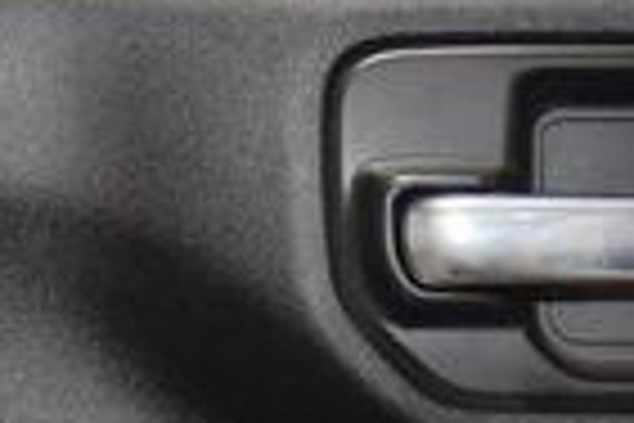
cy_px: 911
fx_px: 2870
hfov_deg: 12.6
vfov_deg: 8.0
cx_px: 423
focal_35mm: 163
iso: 1800
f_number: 3.8
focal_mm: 24
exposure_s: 1/125
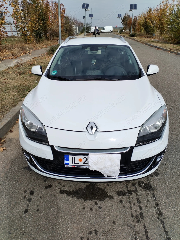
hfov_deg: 53.0
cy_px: 120
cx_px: 90
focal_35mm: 26
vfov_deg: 67.3
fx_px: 180
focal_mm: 4.75
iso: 100
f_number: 1.8
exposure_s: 1/1421
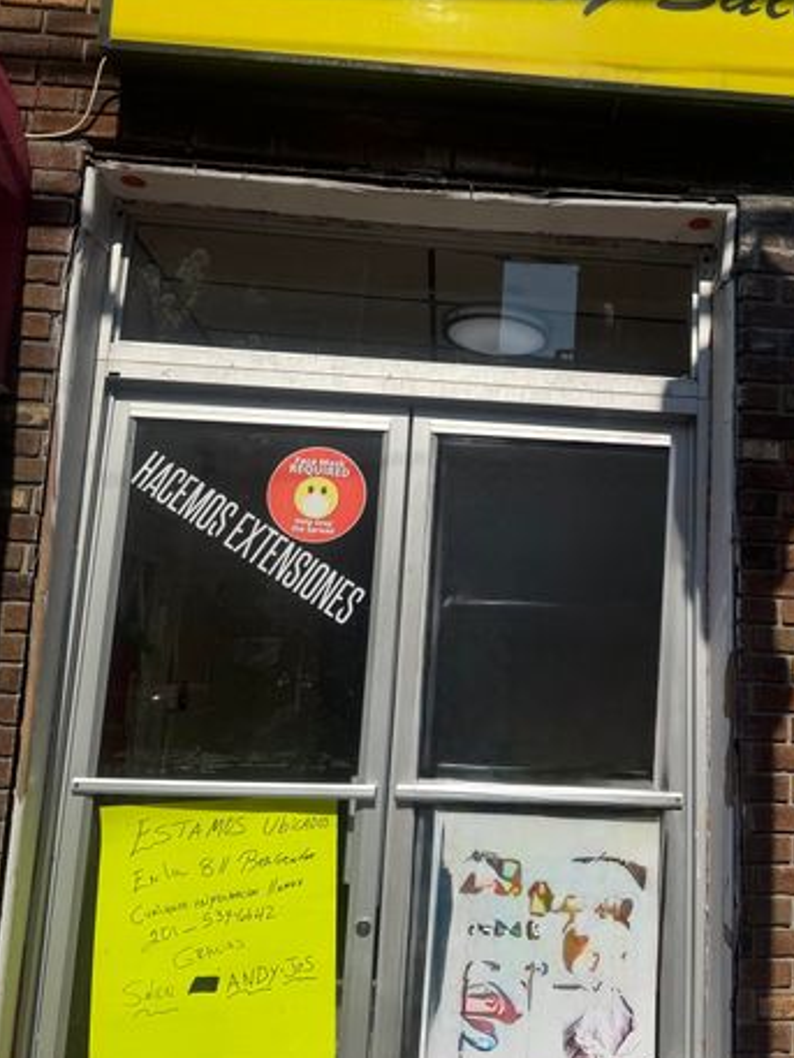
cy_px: 453
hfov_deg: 40.0
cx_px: 553
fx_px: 1070
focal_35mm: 35
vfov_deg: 52.4
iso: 80
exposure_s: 1/9009
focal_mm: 6.76
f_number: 1.78
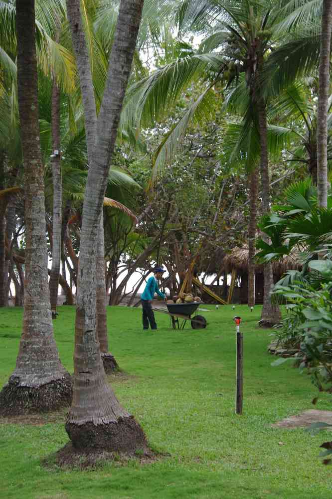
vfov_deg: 24.6
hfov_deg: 16.6
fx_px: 1141
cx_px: 166
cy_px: 250
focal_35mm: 82
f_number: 8
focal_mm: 55
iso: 800
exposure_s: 1/100
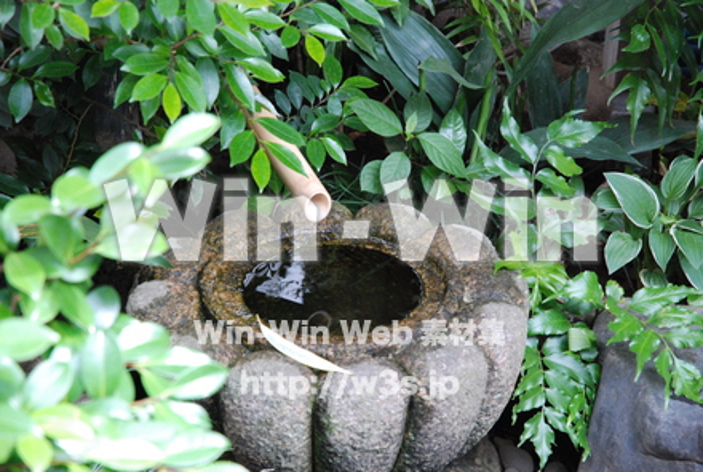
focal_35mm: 105
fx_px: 2054
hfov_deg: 19.4
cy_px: 236
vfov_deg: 13.1
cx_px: 352
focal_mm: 70
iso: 1600
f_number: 4.5
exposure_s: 1/320
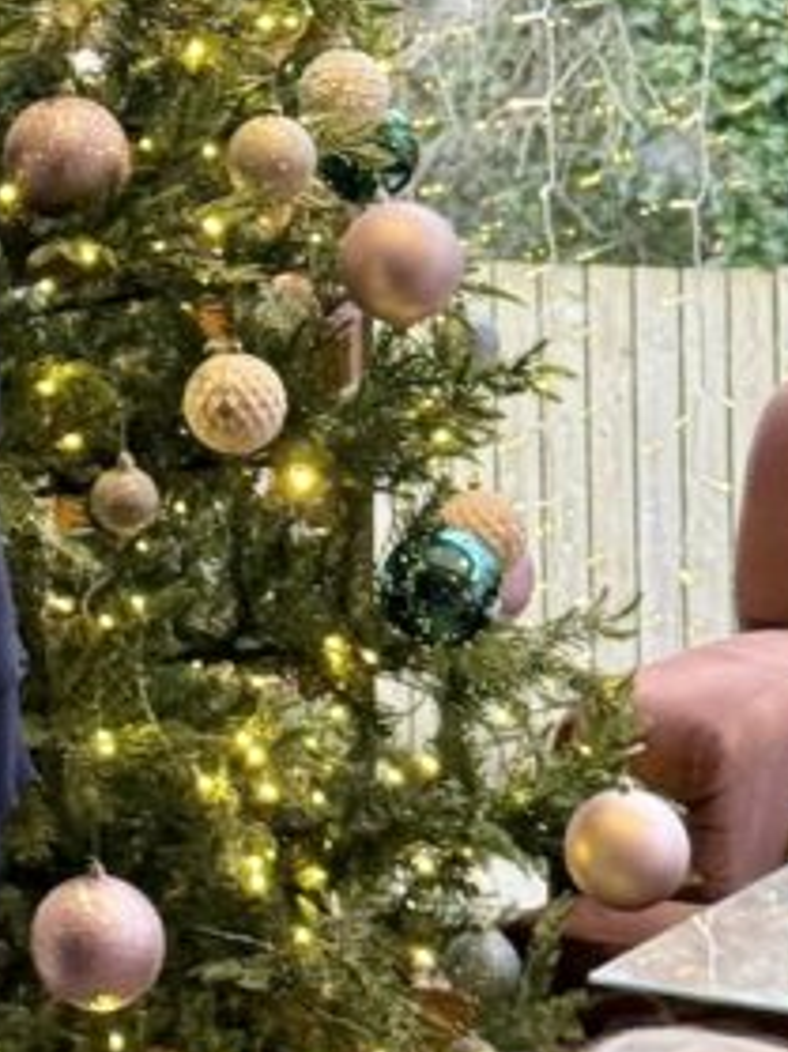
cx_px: -483
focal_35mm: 176
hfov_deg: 8.2
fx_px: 5346
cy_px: -45
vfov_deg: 11.1
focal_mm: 6.76
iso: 125
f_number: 1.78
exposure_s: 1/50
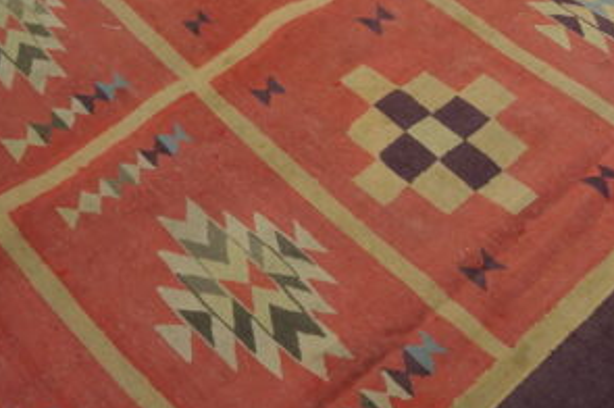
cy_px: 47
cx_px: 577
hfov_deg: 33.9
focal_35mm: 55
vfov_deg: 23.9
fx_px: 937
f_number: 4
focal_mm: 18
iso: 640
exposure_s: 1/100
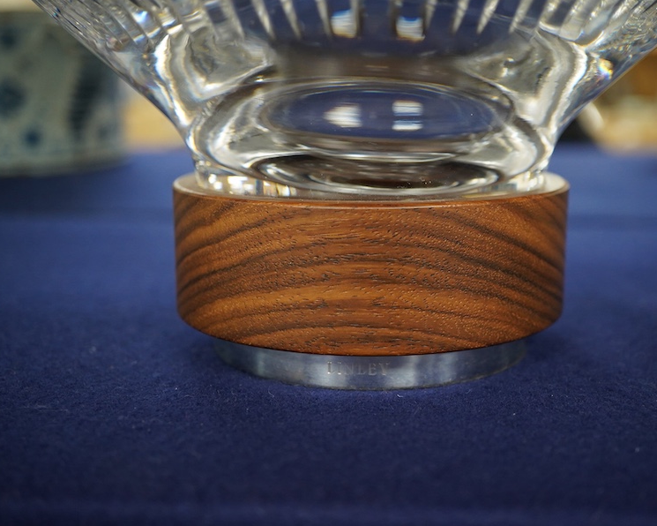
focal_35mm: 51
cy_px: 262
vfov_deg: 29.7
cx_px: 373
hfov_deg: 36.6
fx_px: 992
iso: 1250
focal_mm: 30
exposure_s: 1/125
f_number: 5.6
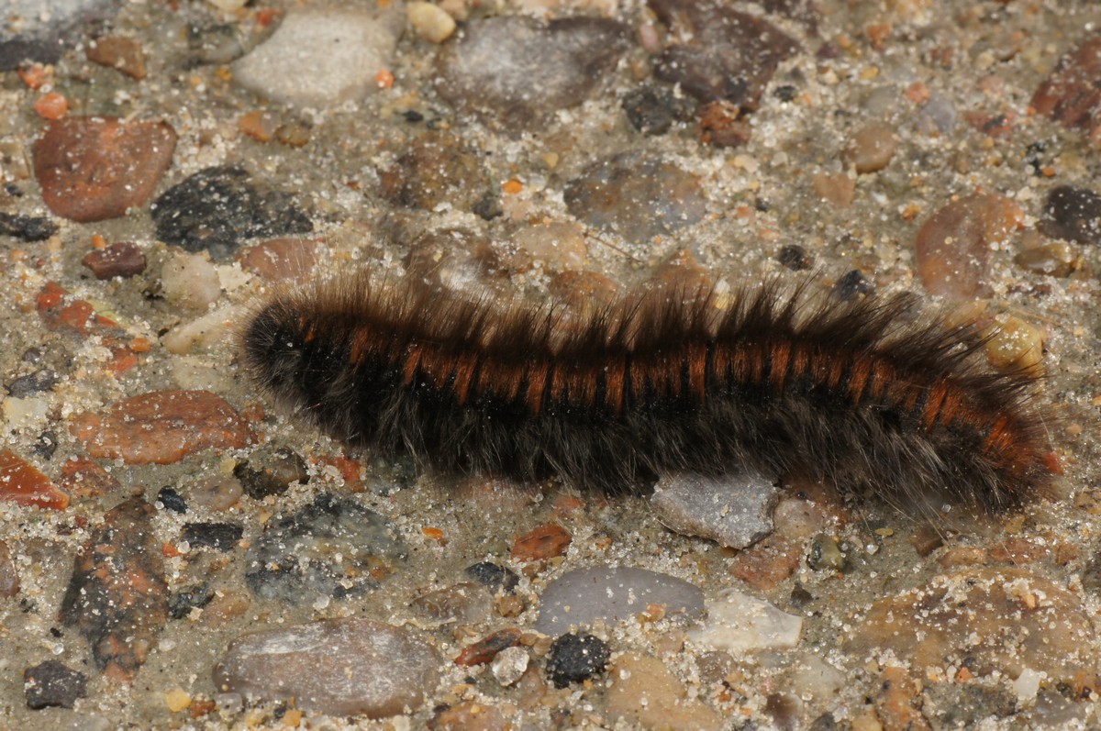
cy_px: 366
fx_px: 4124
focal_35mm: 135
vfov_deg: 10.1
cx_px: 550
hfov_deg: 15.2
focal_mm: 90
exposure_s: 1/160
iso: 400
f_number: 22
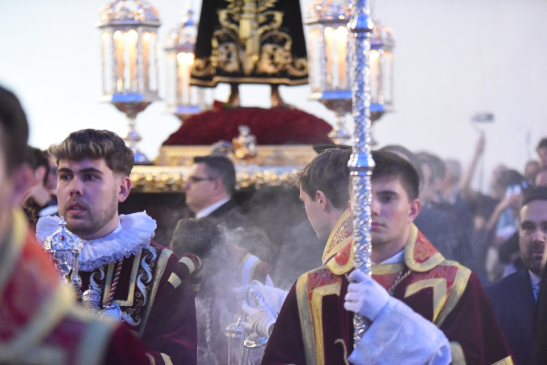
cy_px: 182
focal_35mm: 122
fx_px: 1854
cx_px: 274
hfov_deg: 16.8
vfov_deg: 11.2
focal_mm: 122
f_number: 2.8
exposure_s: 1/80
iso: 12800
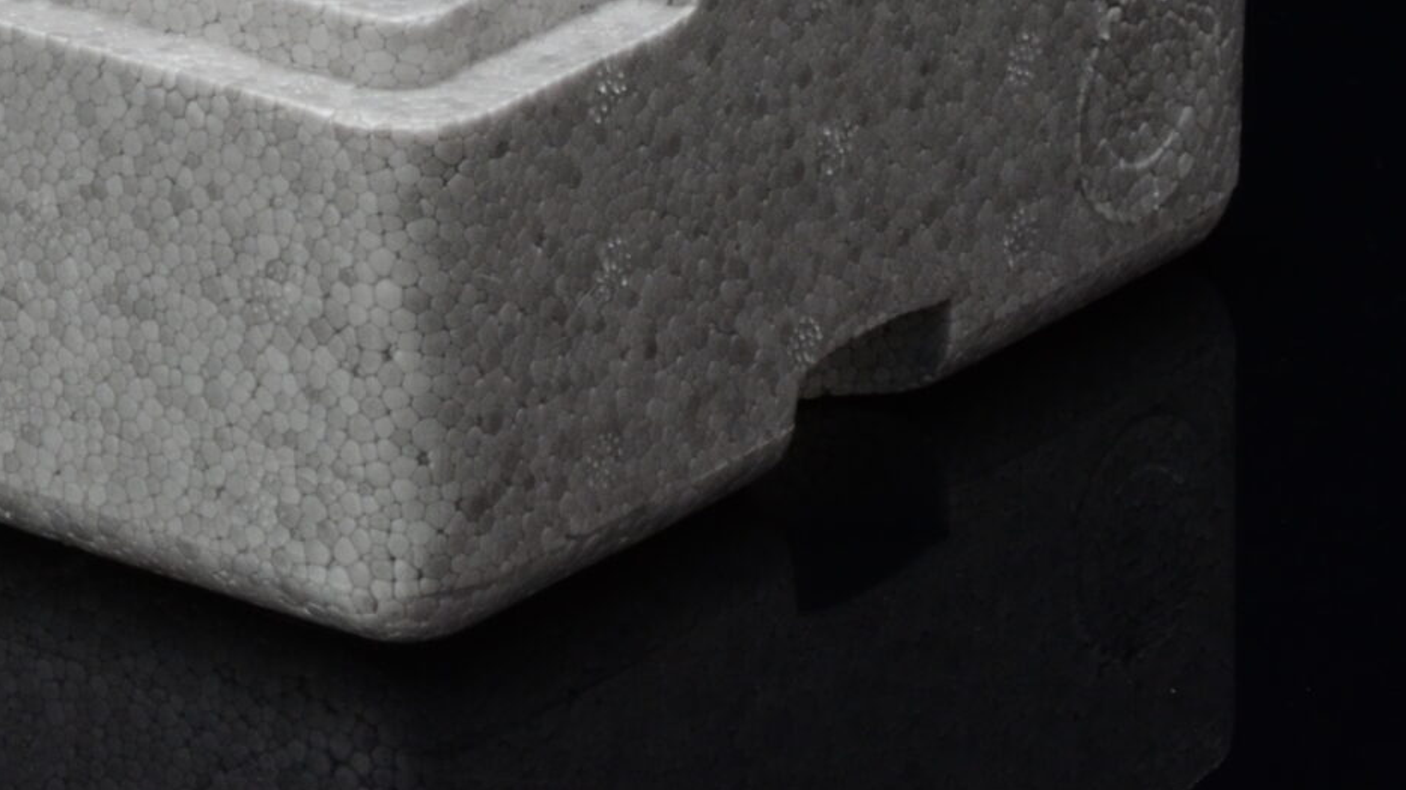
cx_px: -176
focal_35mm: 301
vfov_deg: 4.0
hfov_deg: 7.1
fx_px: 11220
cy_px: -457
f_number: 20
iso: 800
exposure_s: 1/13
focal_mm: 70
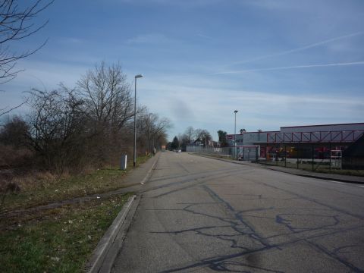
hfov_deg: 56.8
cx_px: 182
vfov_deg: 44.2
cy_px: 136
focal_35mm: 32
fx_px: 336
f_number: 5.6
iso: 100
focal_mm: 5.2
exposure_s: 1/640
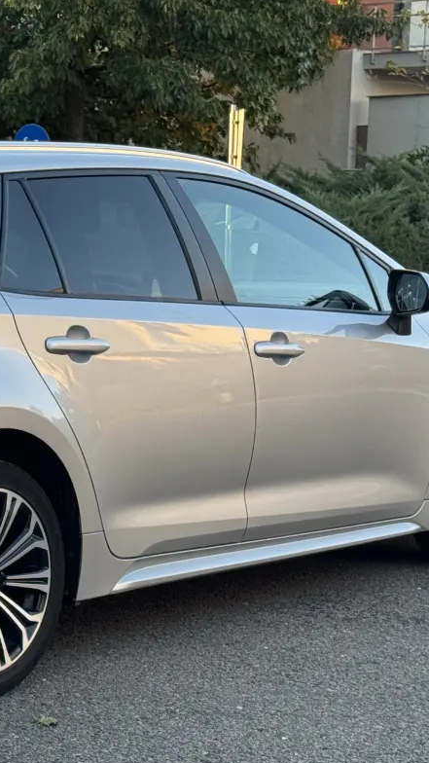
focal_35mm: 96
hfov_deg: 12.4
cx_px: -54
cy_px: 415
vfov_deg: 22.2
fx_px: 1941
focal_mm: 6.76
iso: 64
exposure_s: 1/364
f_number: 1.78
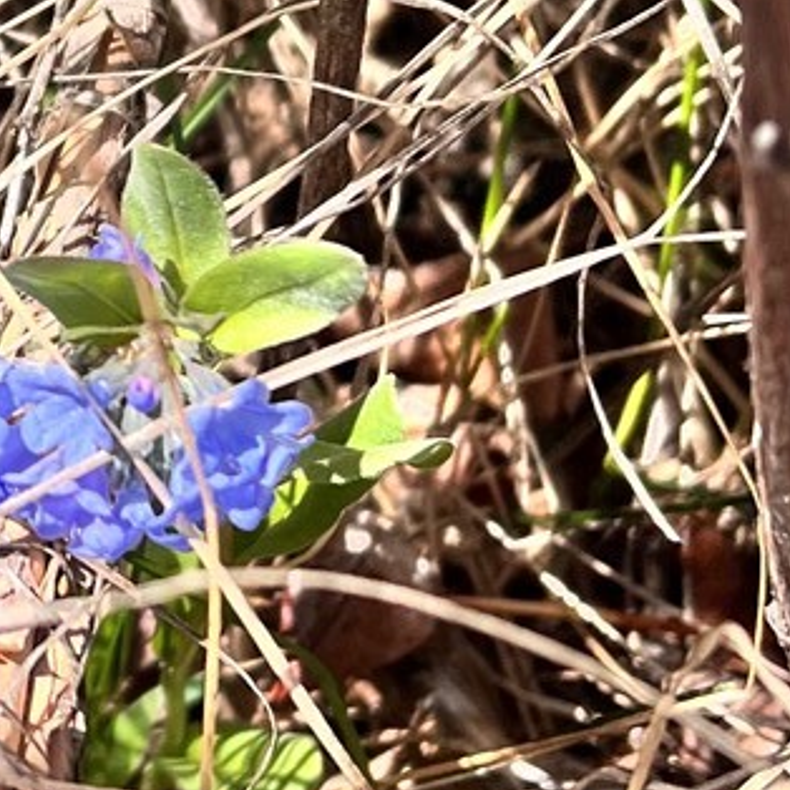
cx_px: -224
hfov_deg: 14.3
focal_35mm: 117
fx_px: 3021
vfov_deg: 14.7
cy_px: 63
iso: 50
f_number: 1.5
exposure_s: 1/2008
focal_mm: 5.7
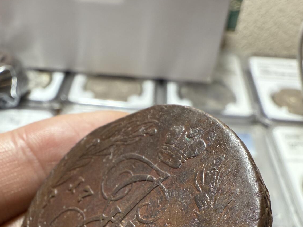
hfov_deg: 48.9
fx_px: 333
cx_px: 135
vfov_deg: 34.1
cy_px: 232
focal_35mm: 38
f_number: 2.2
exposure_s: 1/30
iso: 160
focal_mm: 2.22
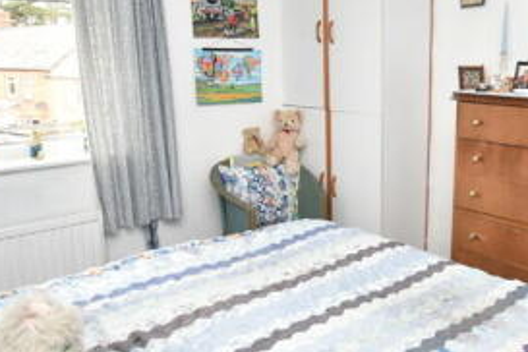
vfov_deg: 36.7
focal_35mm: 36
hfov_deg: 51.1
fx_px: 528
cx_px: 390
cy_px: 140
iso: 800
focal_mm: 10
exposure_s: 1/200
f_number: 5
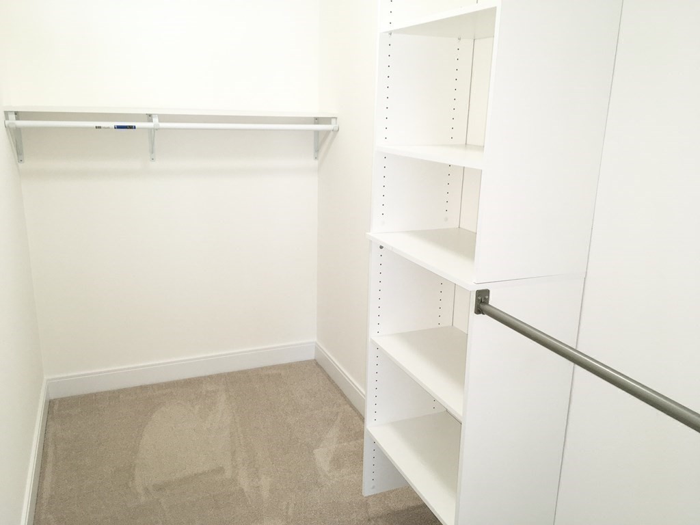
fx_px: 586
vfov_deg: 48.2
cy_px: 262
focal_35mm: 29
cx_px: 350
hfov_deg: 61.7
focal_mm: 4.15
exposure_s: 1/30
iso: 50
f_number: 2.2
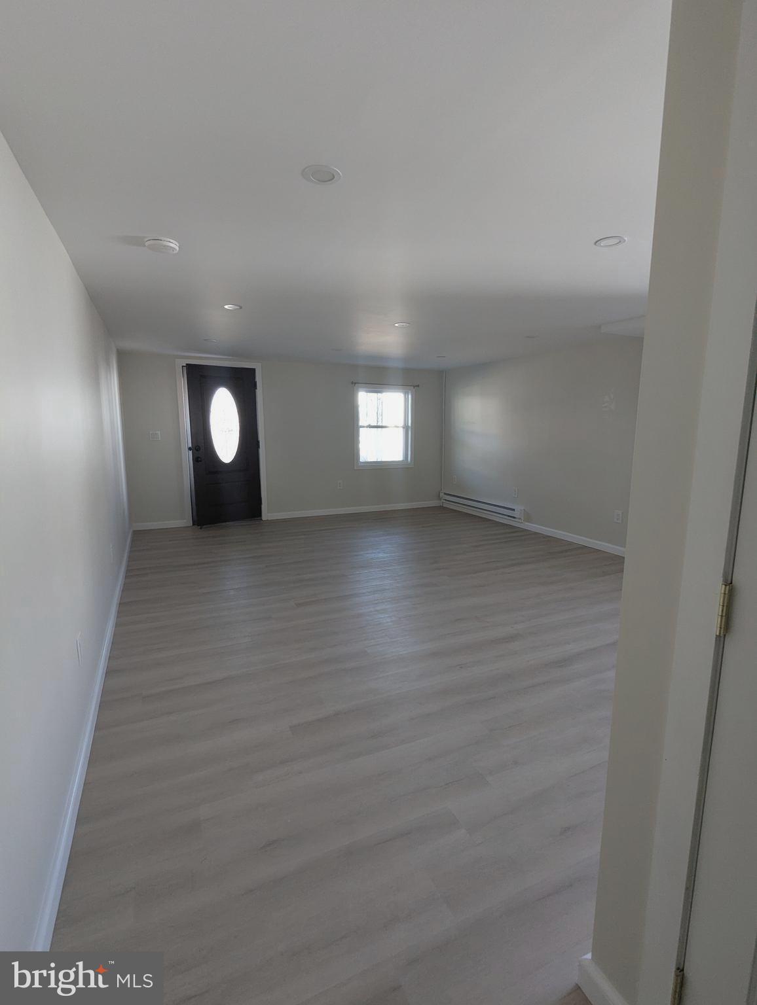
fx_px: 465
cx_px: 378
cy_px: 502
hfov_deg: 78.2
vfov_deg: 94.4
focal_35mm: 16
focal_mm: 2.35
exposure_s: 1/66.4
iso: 108
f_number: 2.2
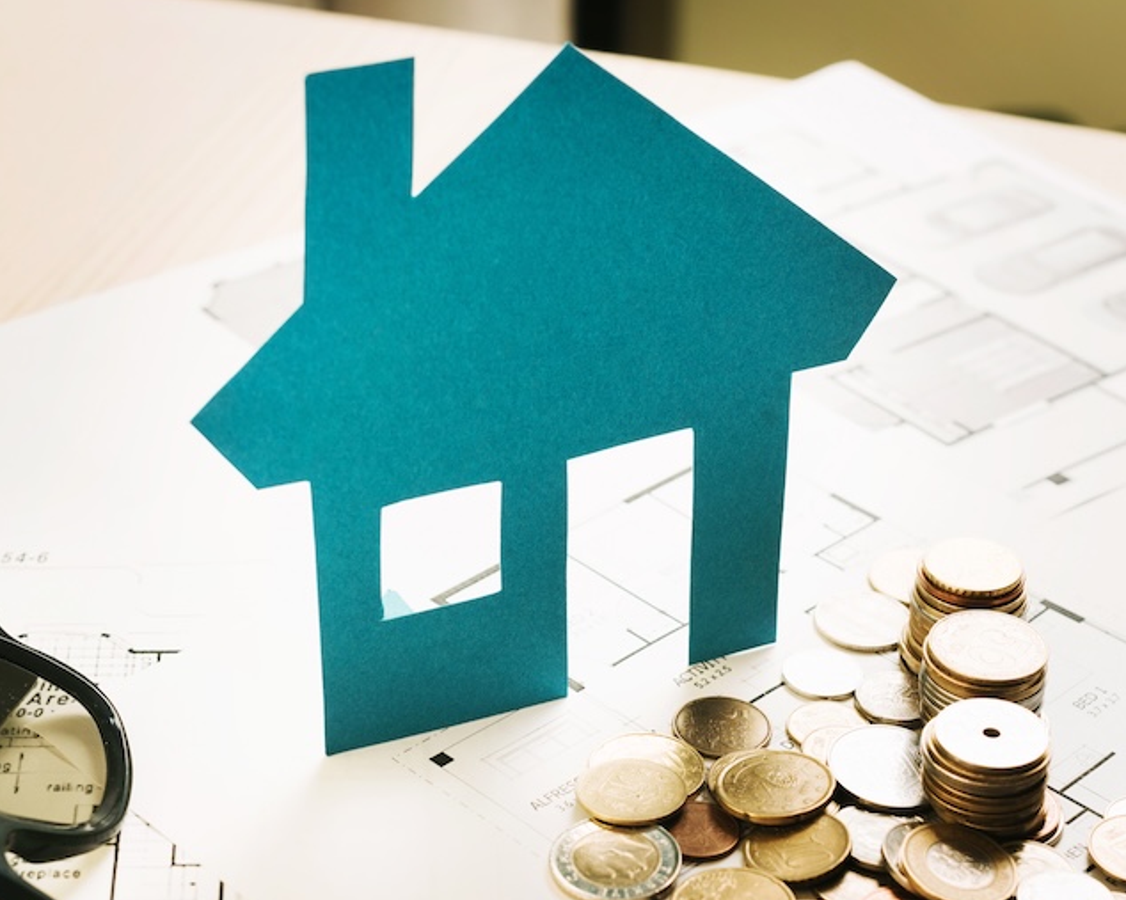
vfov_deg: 20.7
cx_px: 455
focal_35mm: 74
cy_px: 526
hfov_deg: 25.7
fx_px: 2466
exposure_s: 1/200
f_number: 7.1
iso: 100
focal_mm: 50
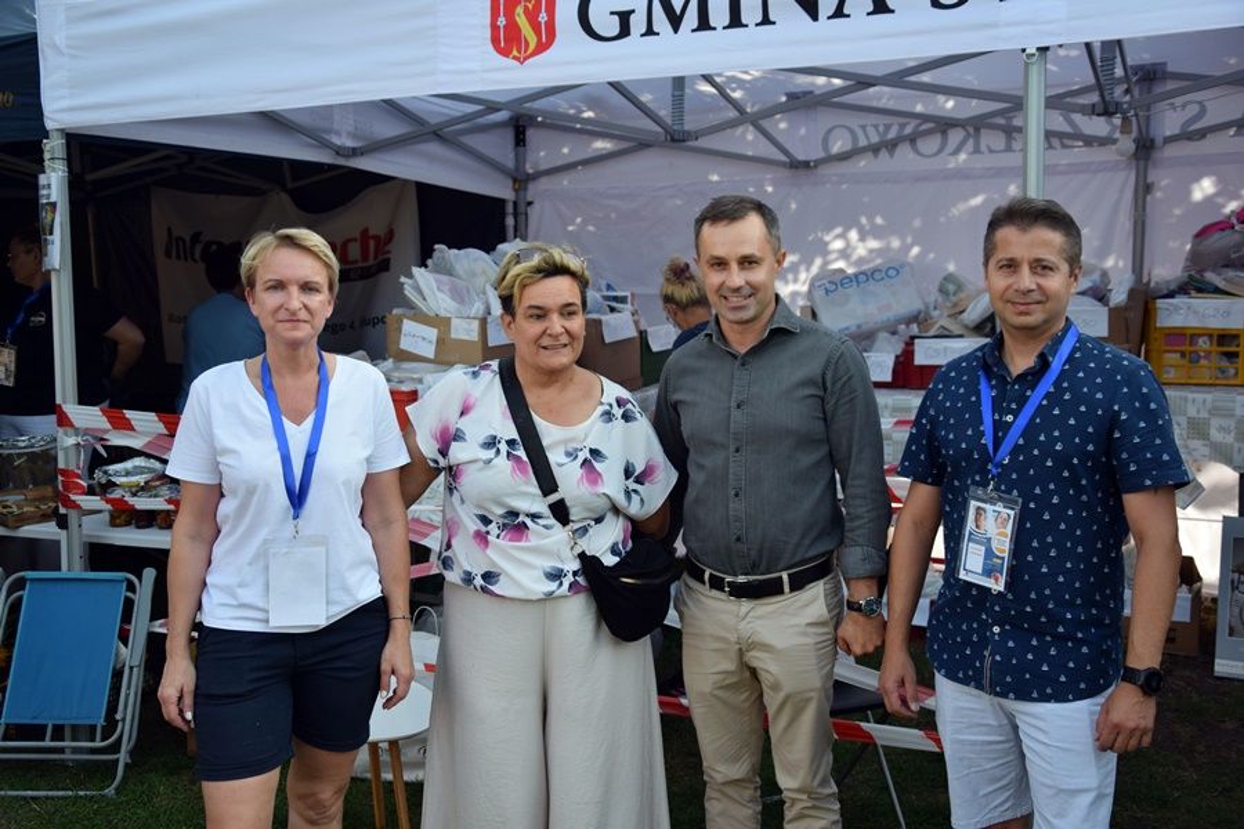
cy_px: 414
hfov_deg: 49.6
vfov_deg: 34.2
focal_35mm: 39
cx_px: 622
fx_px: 1348
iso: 100
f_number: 4
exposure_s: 1/200
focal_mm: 26
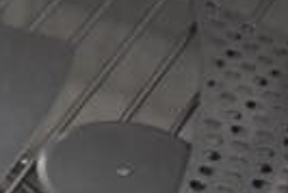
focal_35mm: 186
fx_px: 1492
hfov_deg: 9.9
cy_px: 221
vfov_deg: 7.3
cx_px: -366
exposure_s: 1/125
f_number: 4
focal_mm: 27
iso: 2200
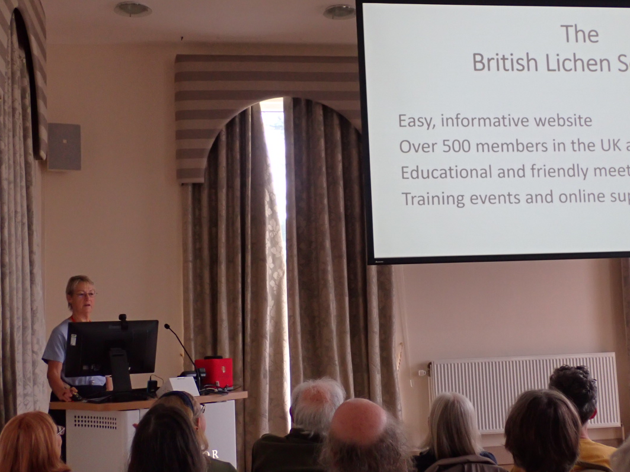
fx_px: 964
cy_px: 220
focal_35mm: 53
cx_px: 344
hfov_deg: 36.1
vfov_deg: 27.5
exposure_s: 1/40
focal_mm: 7.84
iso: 320
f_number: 2.9
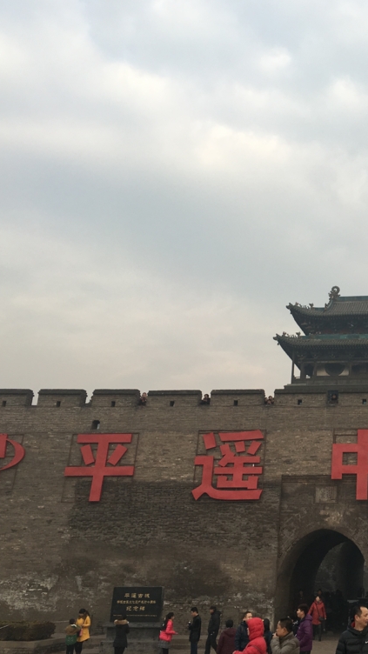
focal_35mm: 43
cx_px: 391
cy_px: 324
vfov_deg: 47.4
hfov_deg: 25.9
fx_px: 746
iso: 25
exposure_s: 1/484
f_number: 2.2
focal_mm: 4.15
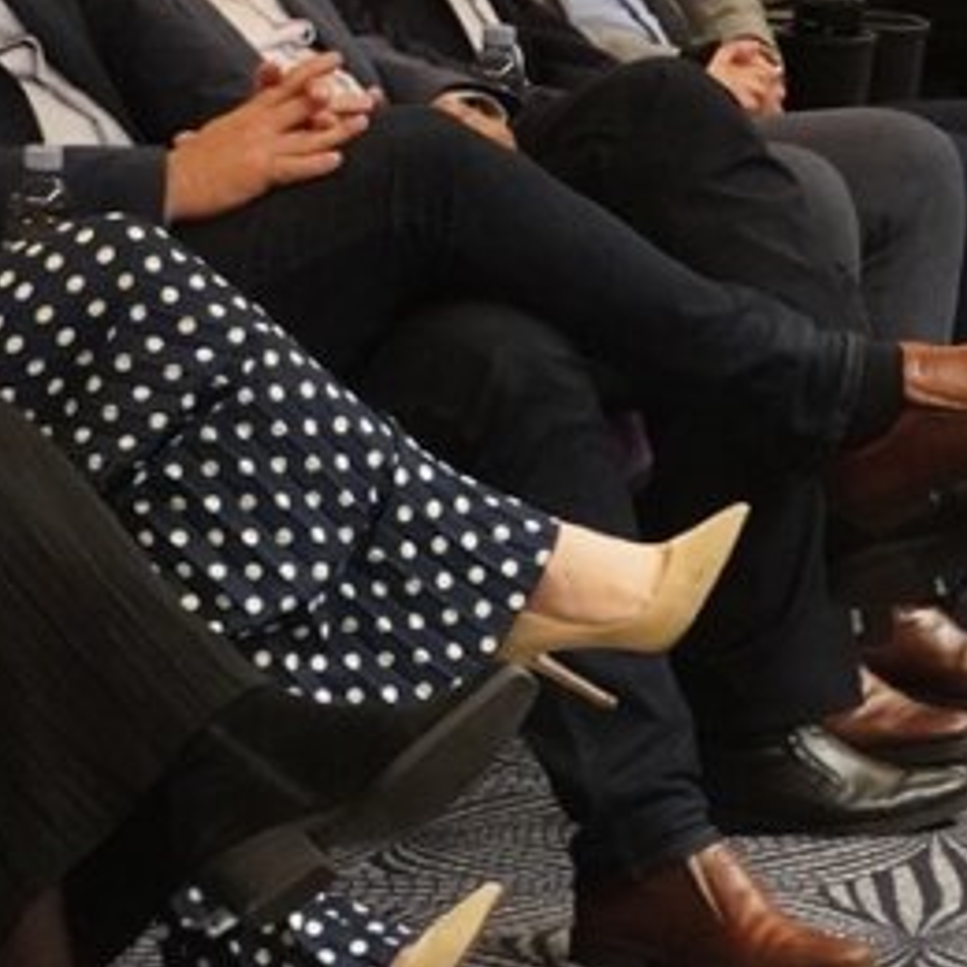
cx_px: 394
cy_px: 99
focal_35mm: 251
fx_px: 7933
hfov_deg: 7.0
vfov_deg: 7.0
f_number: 5.6
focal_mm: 50
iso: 4000
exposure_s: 1/25
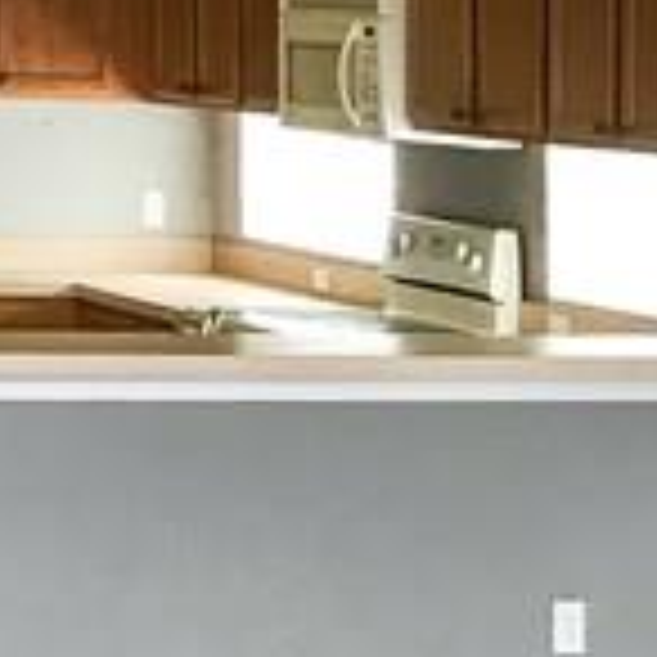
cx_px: 450
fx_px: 3736
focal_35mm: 174
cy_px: 630
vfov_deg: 10.0
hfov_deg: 10.0
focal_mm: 3.99
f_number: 1.8
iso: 32
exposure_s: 1/30
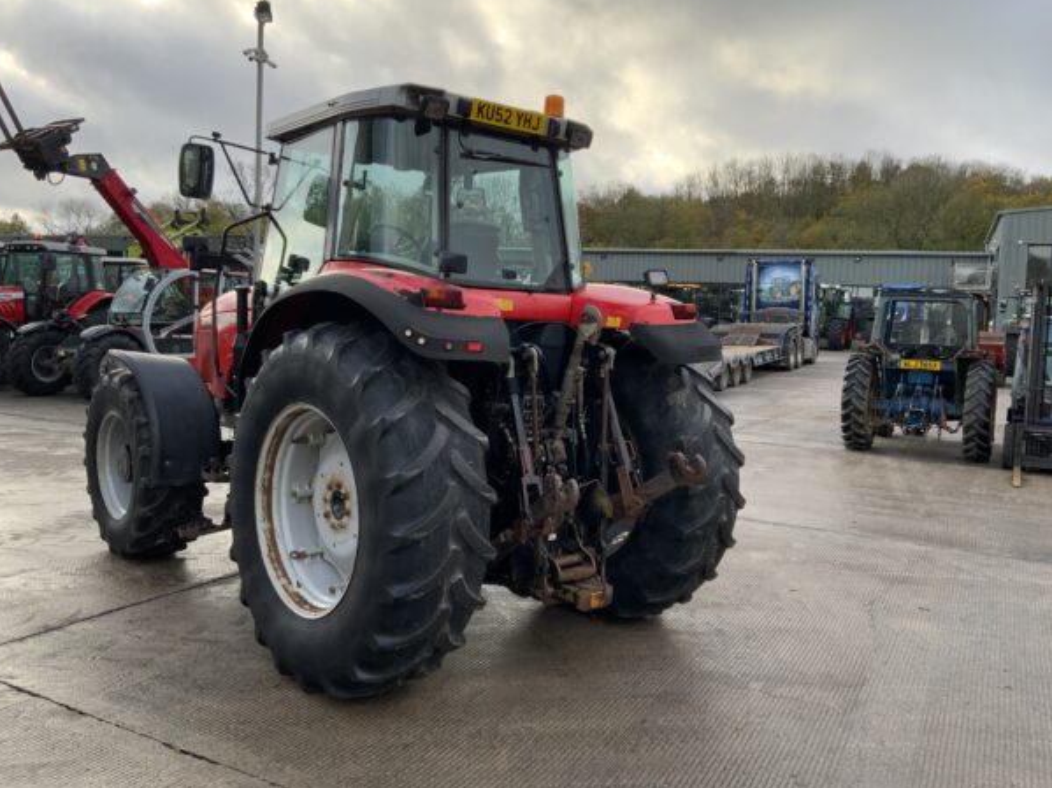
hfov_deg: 58.4
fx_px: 942
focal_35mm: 31
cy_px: 377
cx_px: 534
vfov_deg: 45.4
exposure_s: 1/202
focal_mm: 3
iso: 16
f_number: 1.8
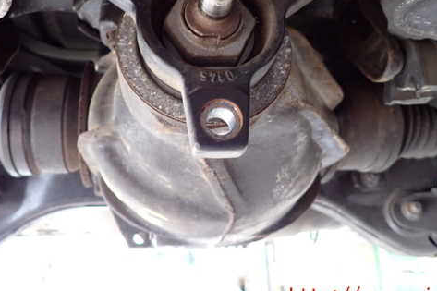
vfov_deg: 39.5
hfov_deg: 57.2
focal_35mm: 33
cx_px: 221
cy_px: 101
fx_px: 400
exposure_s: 1/40
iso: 800
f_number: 2
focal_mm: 4.5
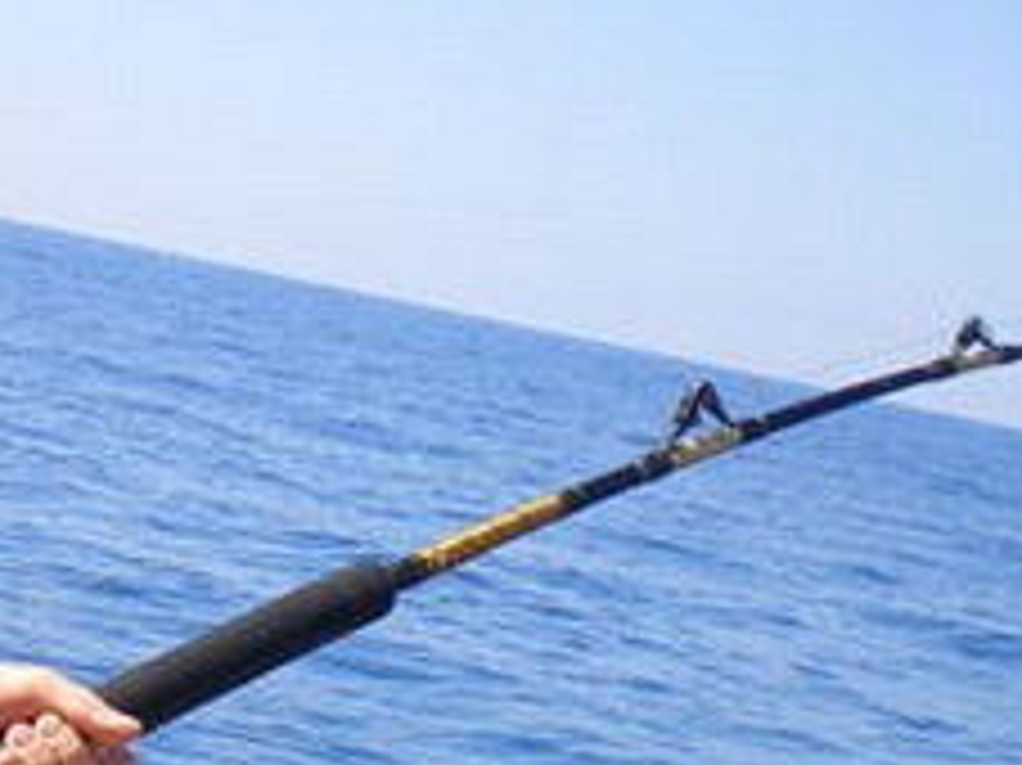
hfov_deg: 19.4
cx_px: 153
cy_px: 261
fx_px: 2951
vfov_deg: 14.8
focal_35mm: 100
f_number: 4.6
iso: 50
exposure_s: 1/400
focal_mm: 6.3
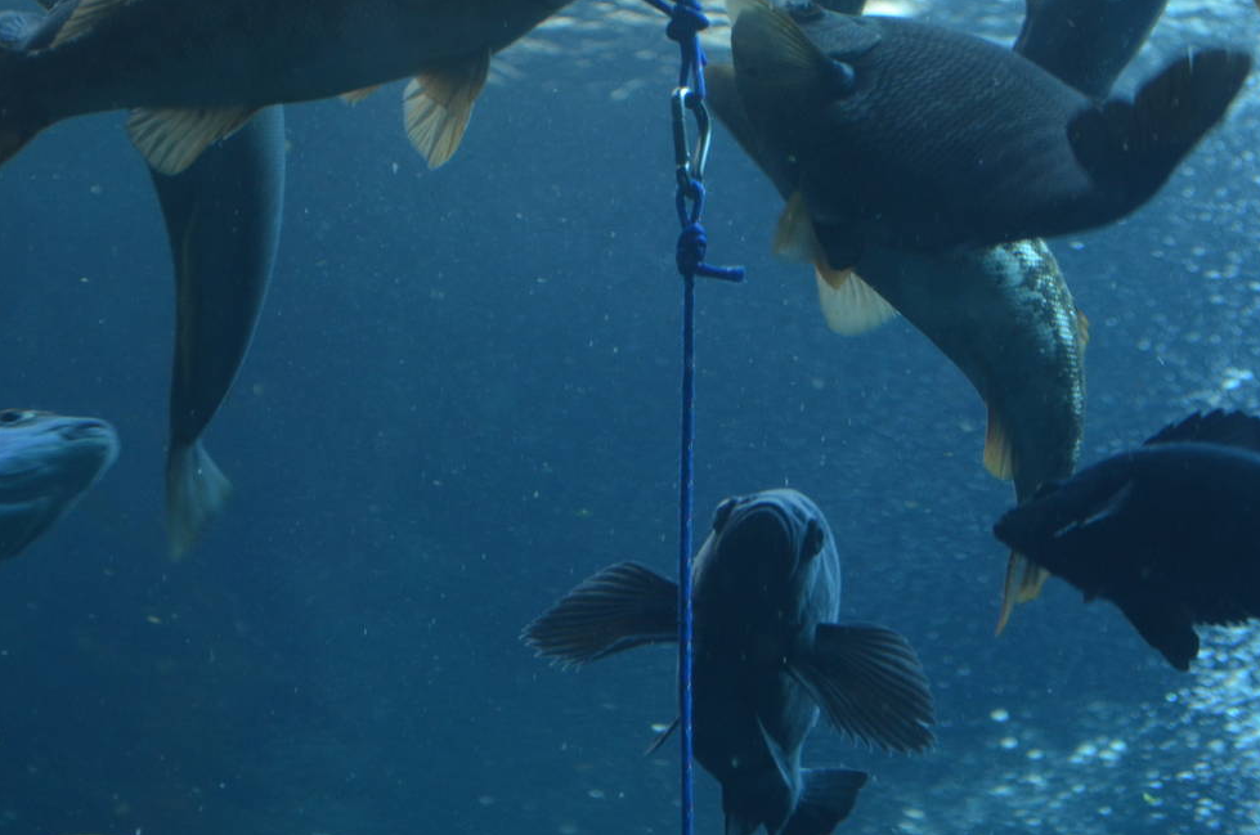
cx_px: 614
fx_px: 4710
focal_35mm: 135
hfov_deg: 15.2
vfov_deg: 10.1
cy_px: 307
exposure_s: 1/80
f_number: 5.6
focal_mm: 55
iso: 400
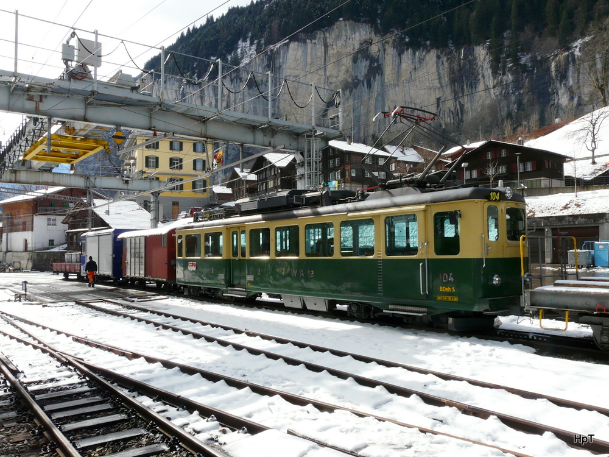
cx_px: 304
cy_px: 228
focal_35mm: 29
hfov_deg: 61.7
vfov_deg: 48.2
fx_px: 510
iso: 100
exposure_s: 1/400
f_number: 6.3
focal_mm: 4.7
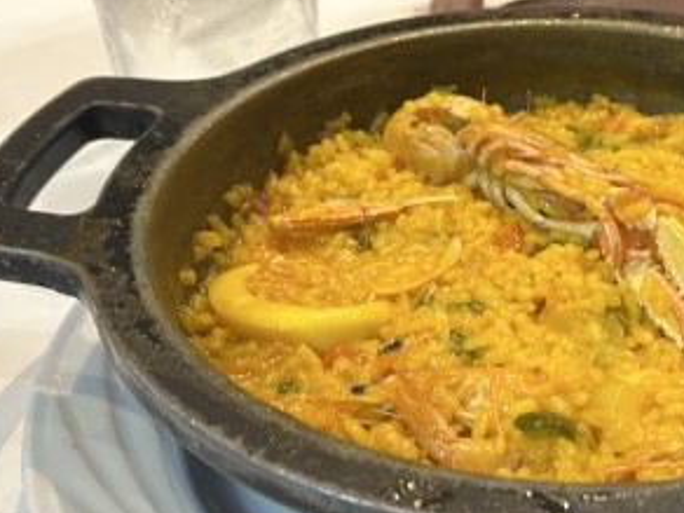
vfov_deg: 25.7
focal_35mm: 57
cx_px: 471
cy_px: 262
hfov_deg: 33.4
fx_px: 1126
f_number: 1.5
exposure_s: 1/50
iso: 160
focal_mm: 5.7
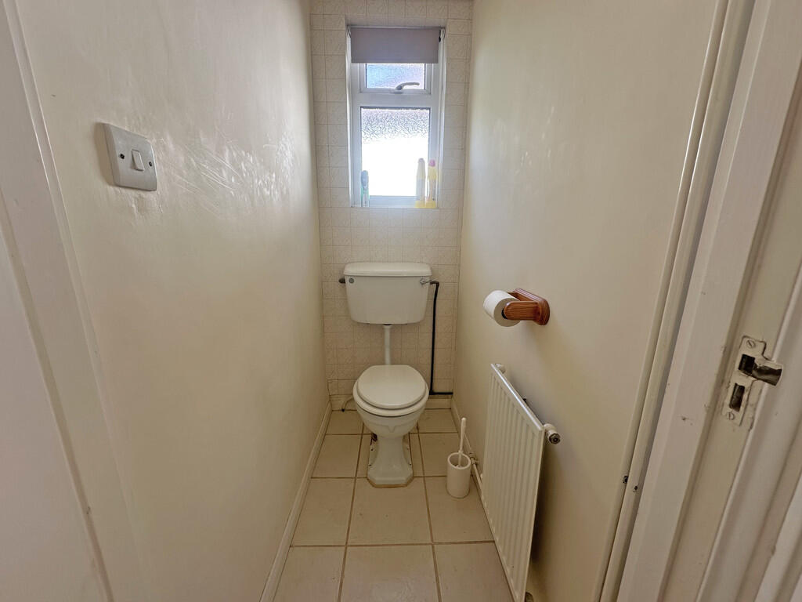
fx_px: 324
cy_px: 301
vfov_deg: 85.7
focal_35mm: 14
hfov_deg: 102.1
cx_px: 401
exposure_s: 1/99
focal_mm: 2.22
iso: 40
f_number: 2.2
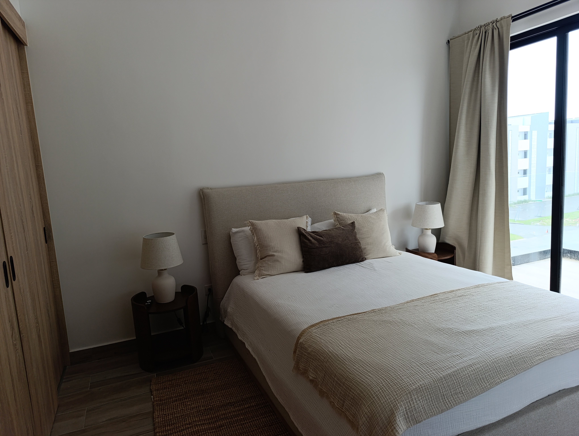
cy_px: 218
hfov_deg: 73.8
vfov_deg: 59.0
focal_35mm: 23
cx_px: 290
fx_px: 385
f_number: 1.6
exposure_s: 1/100
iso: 160
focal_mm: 6.14
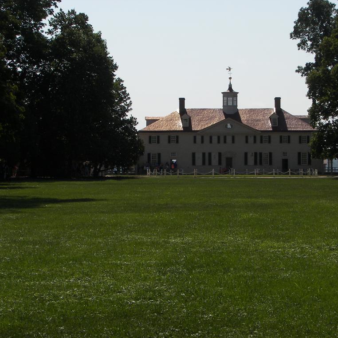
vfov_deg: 17.2
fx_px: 1116
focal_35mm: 101
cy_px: 168
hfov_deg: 17.2
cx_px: 206
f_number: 5.6
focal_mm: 14.1
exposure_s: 1/500
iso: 64
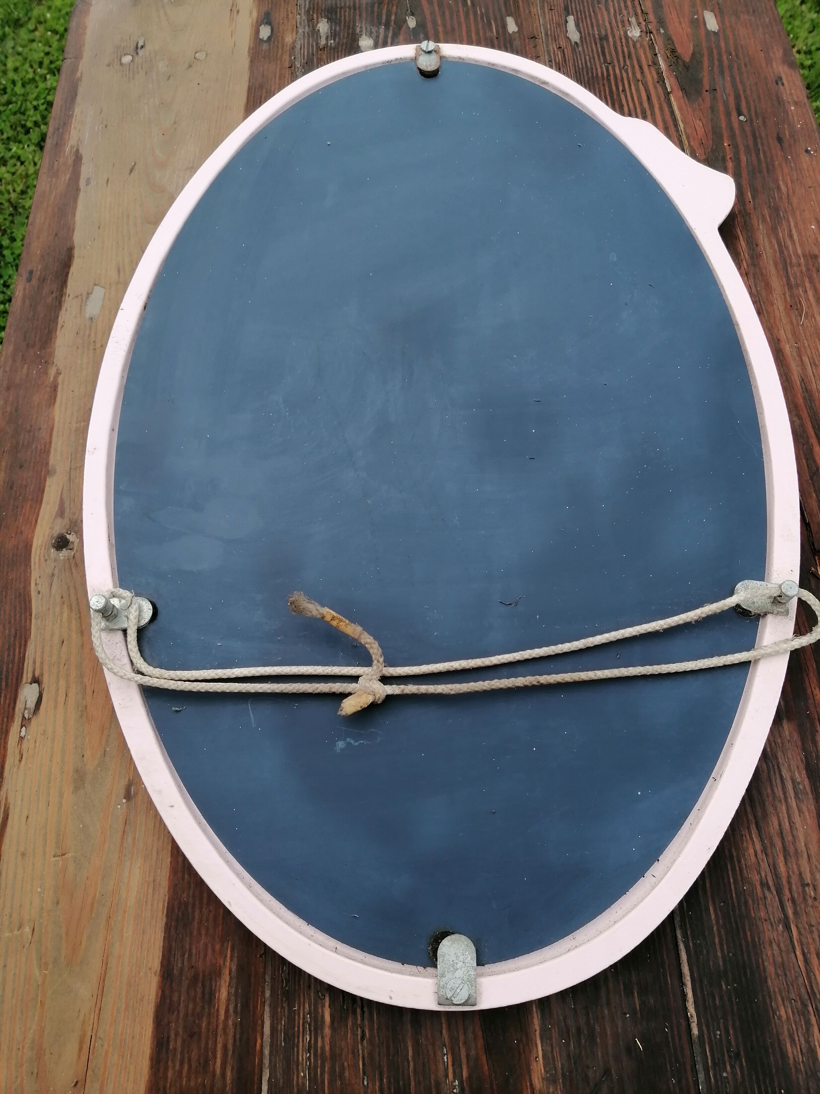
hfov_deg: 53.1
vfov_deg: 67.3
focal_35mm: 26
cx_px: 410
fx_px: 821
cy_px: 547
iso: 50
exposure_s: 1/750
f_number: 1.8
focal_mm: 3.96
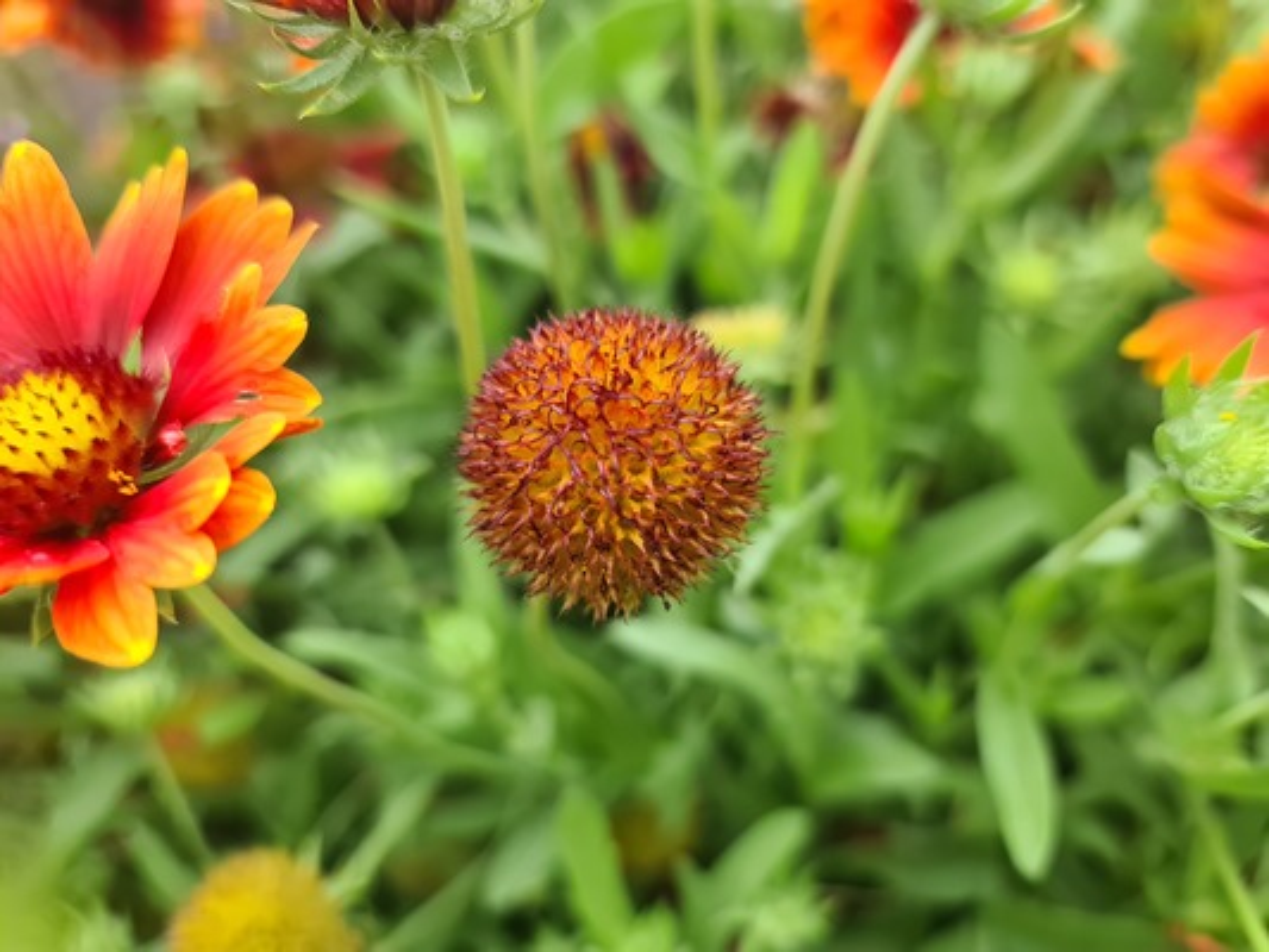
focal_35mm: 25
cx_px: 634
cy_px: 476
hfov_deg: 69.4
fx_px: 917
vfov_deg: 54.9
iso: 50
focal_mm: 7
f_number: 1.8
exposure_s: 1/114
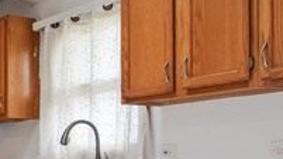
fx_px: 525
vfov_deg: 16.8
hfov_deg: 25.3
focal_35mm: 70
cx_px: -101
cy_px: 160
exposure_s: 1/10
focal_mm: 14
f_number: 8
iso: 200
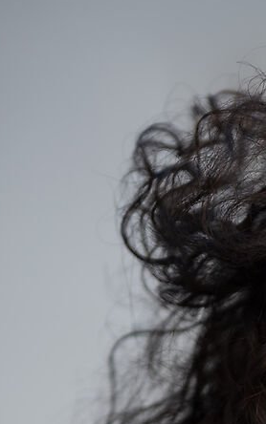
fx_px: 5421
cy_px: 736
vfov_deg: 4.4
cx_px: 435
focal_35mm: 468
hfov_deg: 2.8
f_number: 1.4
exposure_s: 1/1000
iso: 100
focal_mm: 85
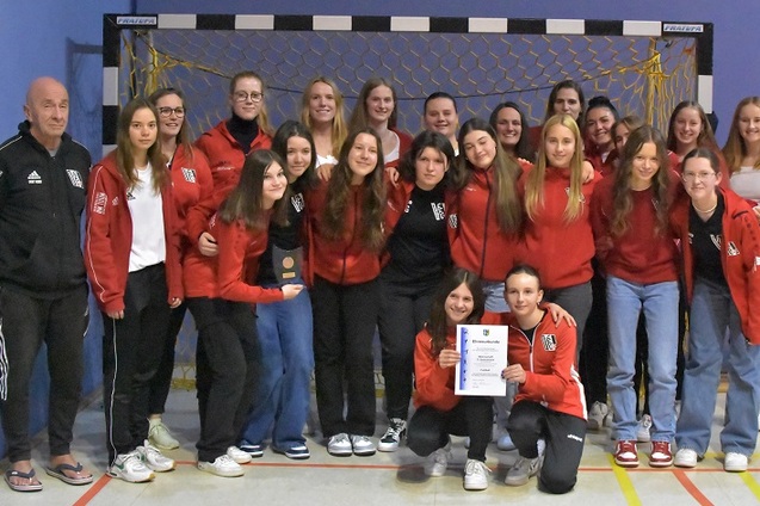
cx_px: 380
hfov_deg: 37.9
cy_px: 253
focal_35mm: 52
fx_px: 1108
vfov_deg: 25.7
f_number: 5
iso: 25600
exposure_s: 1/500
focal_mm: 35
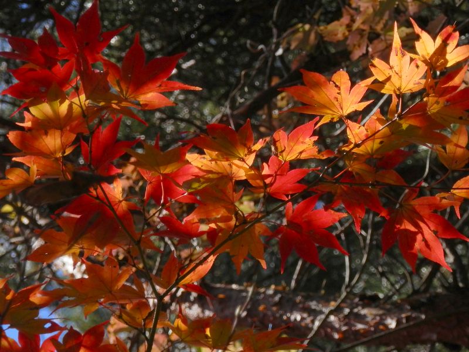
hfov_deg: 7.2
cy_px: 176
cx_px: 234
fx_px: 3715
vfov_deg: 5.4
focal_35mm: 274
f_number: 6.4
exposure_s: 1/250
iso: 80
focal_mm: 48.9
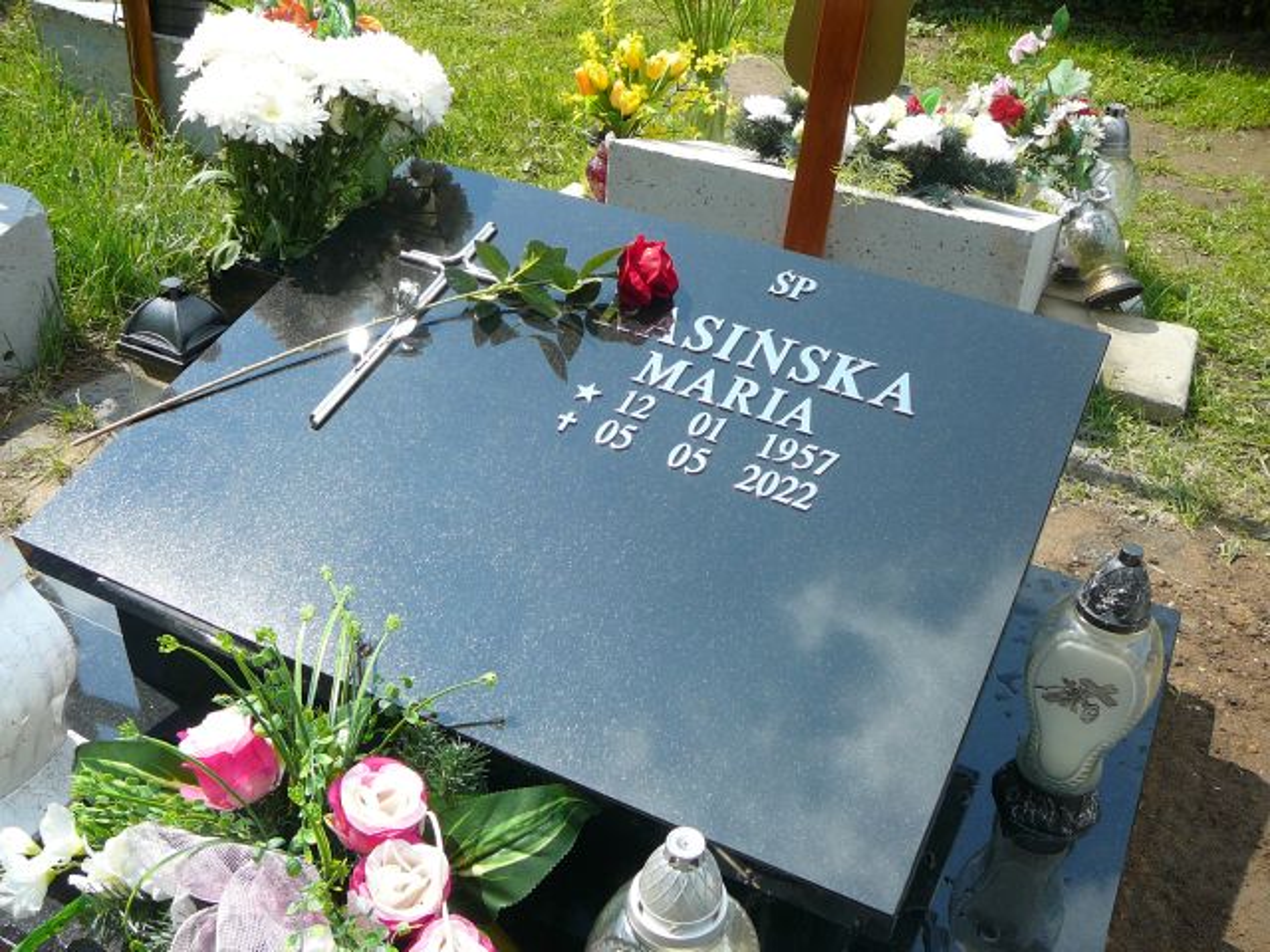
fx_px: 1284
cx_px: 635
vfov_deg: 40.7
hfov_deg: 52.6
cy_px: 476
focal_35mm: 35
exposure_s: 1/800
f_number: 2.8
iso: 80
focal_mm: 5.2
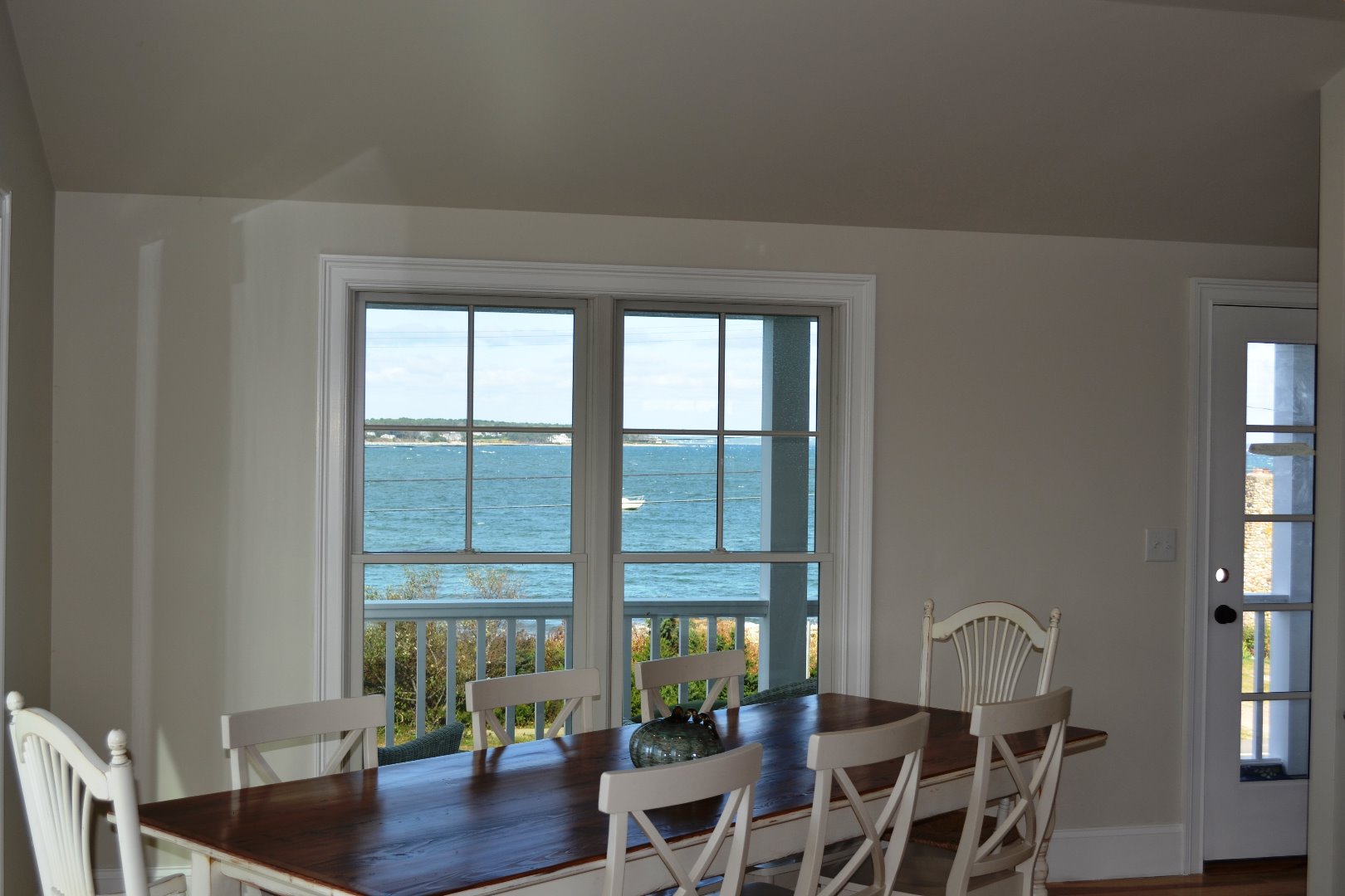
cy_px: 448
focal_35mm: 44
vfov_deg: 30.8
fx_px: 1625
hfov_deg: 45.0
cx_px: 672
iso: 100
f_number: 5.6
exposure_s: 1/200
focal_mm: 29
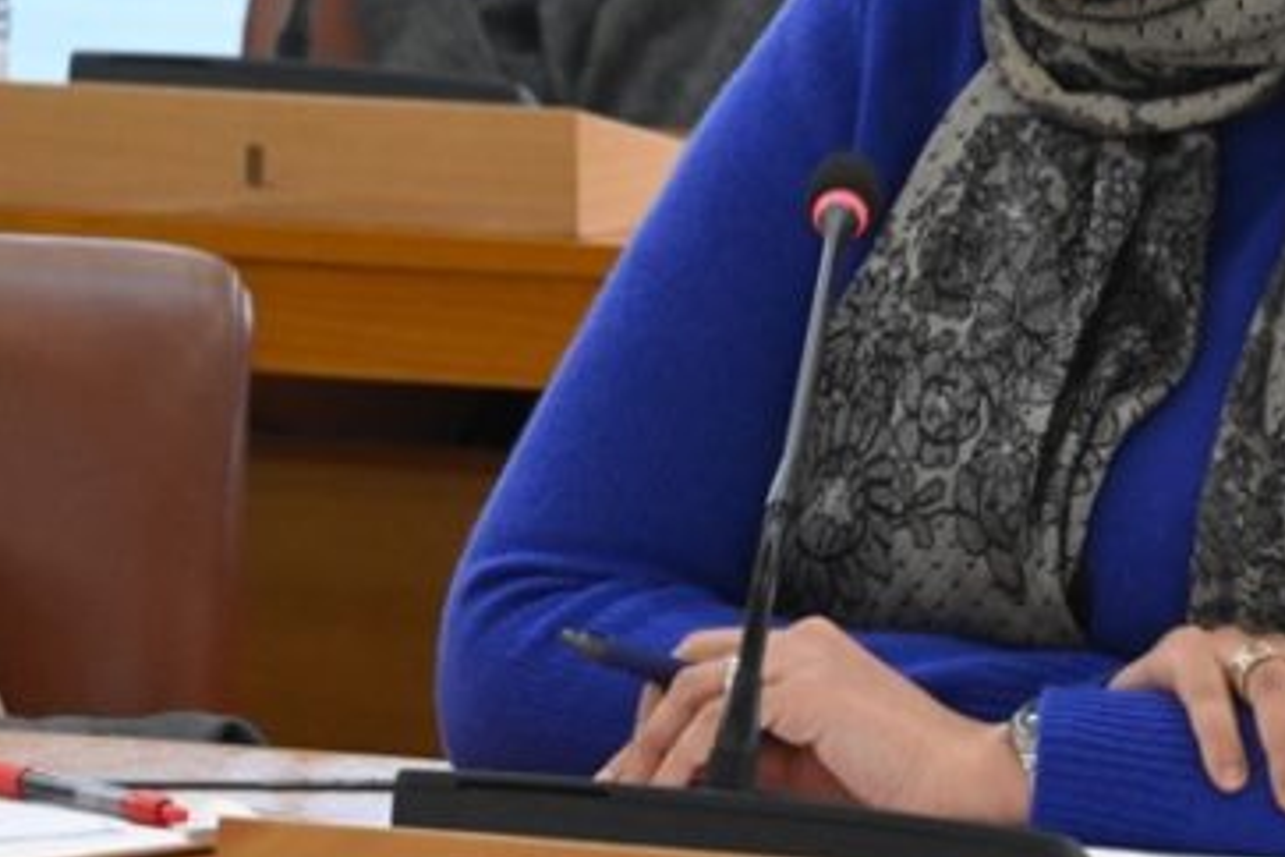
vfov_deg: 4.1
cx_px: 927
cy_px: 46
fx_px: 11814
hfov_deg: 6.2
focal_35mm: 331
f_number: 13
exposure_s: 1/160
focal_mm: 160
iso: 12800
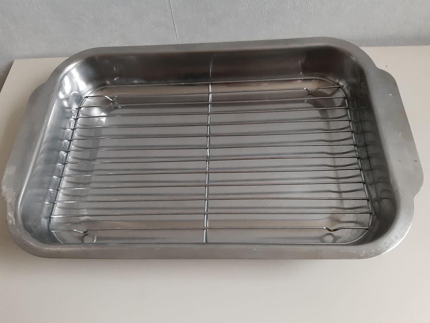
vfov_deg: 51.4
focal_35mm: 27
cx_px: 215
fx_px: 335
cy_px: 162
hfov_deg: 65.3
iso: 400
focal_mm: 3.93
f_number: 1.7
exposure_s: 1/20
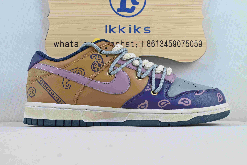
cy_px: 82
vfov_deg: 27.3
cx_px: 124
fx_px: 340
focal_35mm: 50
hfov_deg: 40.0
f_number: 10
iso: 1000
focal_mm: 33
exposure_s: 1/125
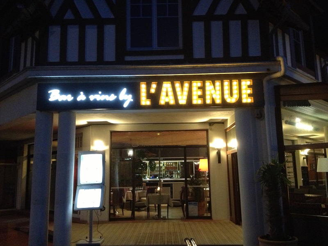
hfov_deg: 52.6
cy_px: 123
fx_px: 332
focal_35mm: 35
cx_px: 164
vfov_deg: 40.7
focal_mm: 4.28
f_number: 2.4
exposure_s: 1/15
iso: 500
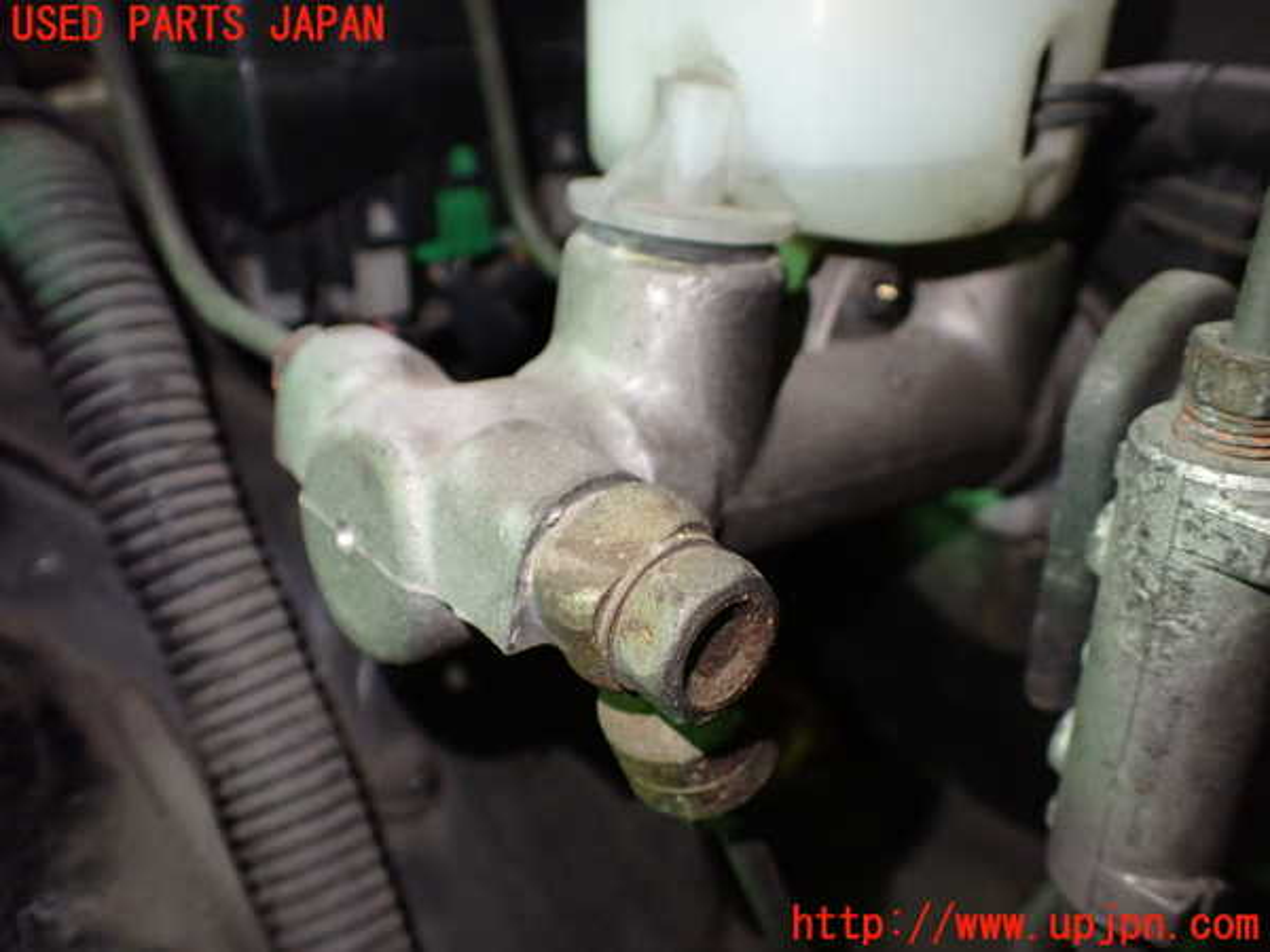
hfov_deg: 60.0
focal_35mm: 30
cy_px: 476
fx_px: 1101
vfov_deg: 46.8
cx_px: 635
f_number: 2.3
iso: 800
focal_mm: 5.4
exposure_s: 1/100
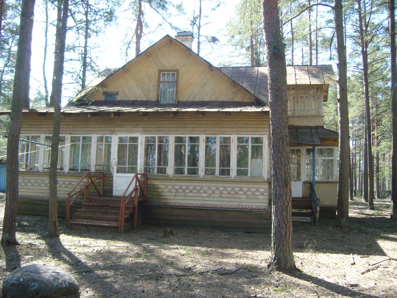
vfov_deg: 40.7
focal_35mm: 35
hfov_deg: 52.6
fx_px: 401
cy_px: 149
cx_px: 198
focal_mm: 5.8
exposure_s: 1/129
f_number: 2.8
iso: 50
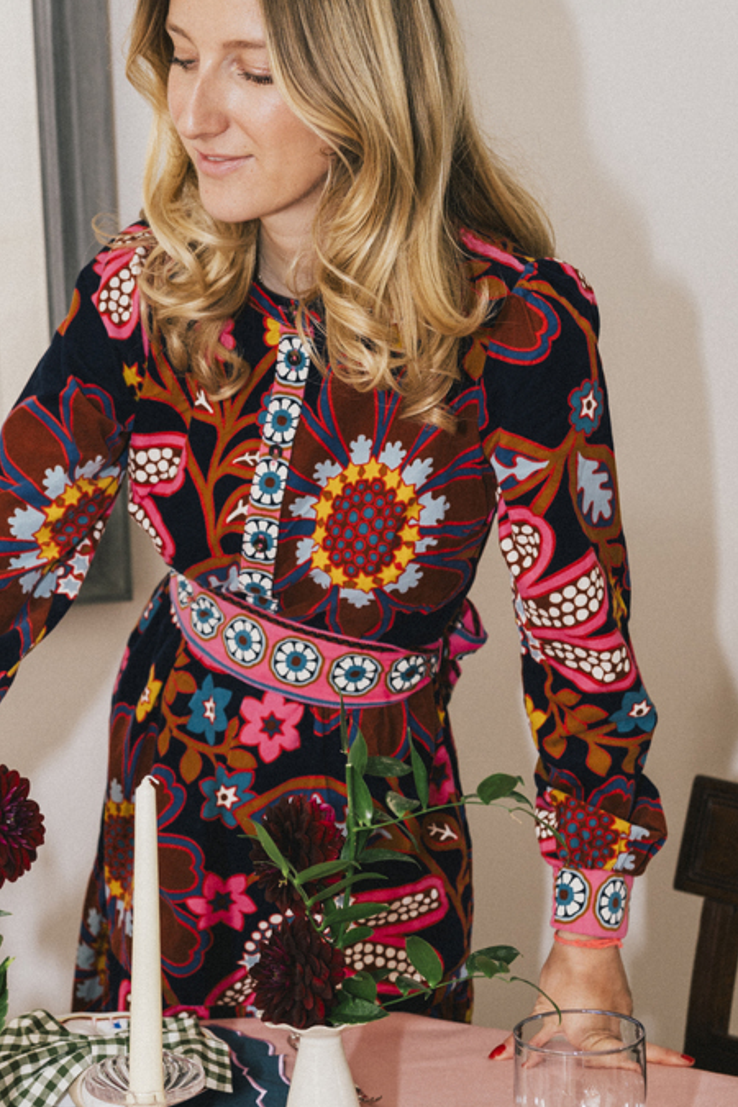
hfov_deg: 19.0
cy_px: 720
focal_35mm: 72
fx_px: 2200
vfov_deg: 28.1
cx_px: 272
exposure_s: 1/160
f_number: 4.5
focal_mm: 41.9
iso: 400
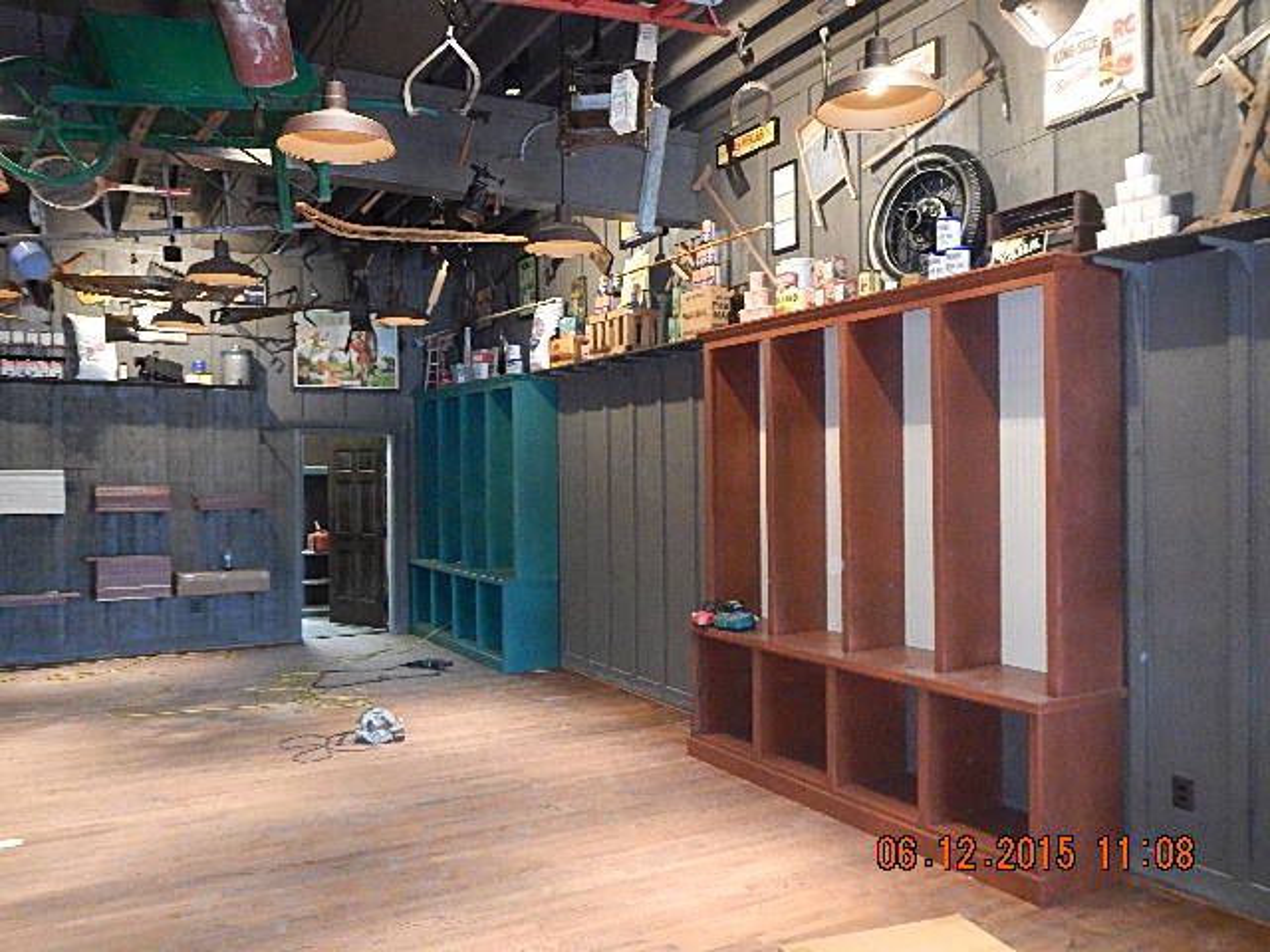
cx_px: 635
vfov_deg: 49.7
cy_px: 476
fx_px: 1027
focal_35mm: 28
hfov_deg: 63.4
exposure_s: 1/30
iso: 1000
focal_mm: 5
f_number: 3.9
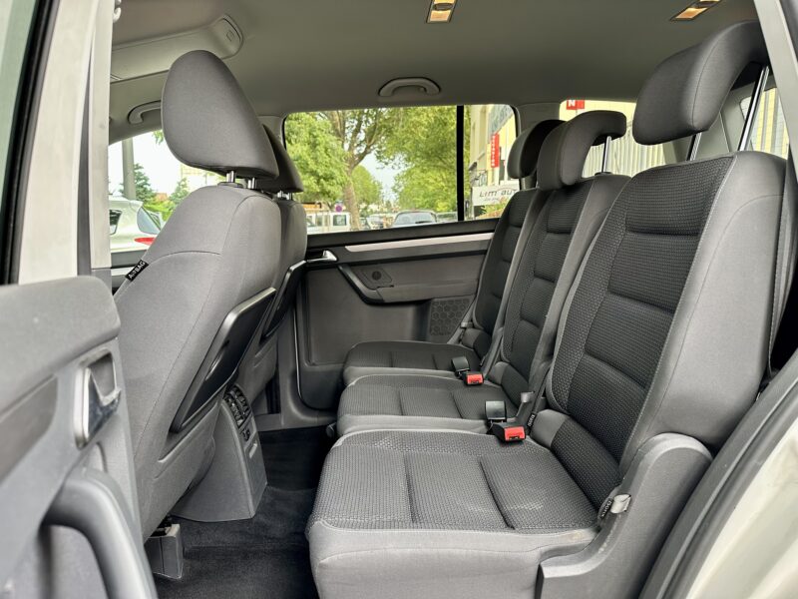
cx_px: 399
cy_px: 300
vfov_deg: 56.8
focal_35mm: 24
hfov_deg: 71.6
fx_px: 553
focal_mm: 6.86
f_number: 1.78
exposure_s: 1/121
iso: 160
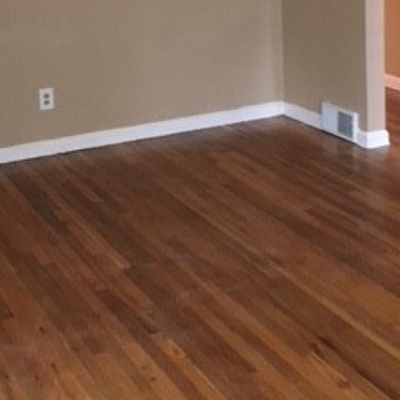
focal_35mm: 68
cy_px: 35
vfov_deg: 24.6
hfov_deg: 25.3
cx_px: 169
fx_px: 889
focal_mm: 4.15
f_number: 2.2
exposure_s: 1/15
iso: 200
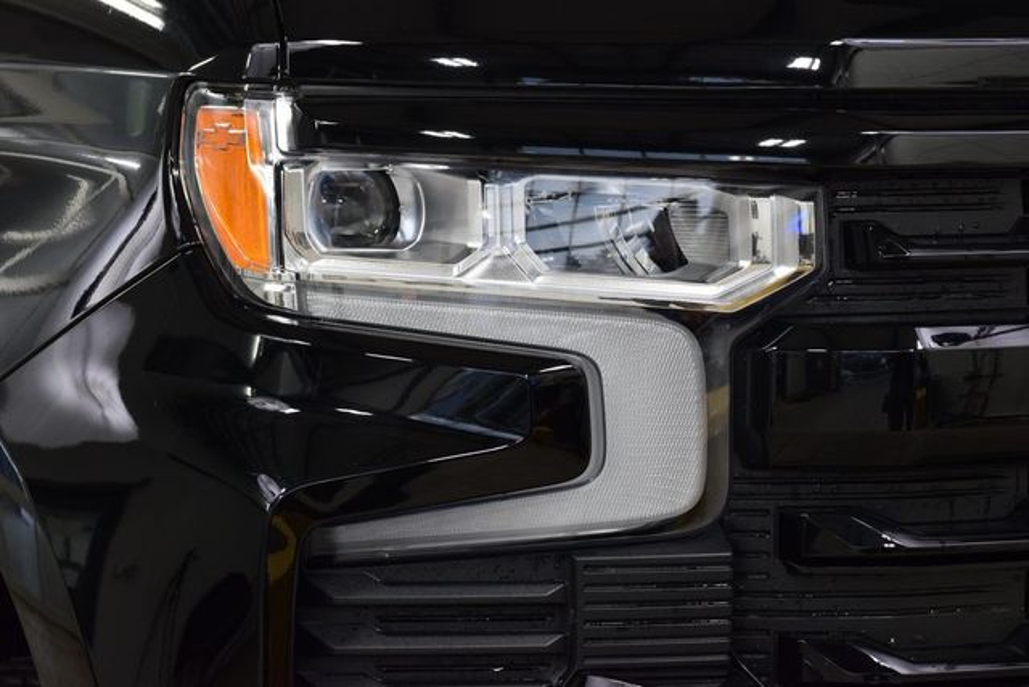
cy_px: 344
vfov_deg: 13.0
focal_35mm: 105
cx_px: 514
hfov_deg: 19.5
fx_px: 3002
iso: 1100
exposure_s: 1/30
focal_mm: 70
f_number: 7.1
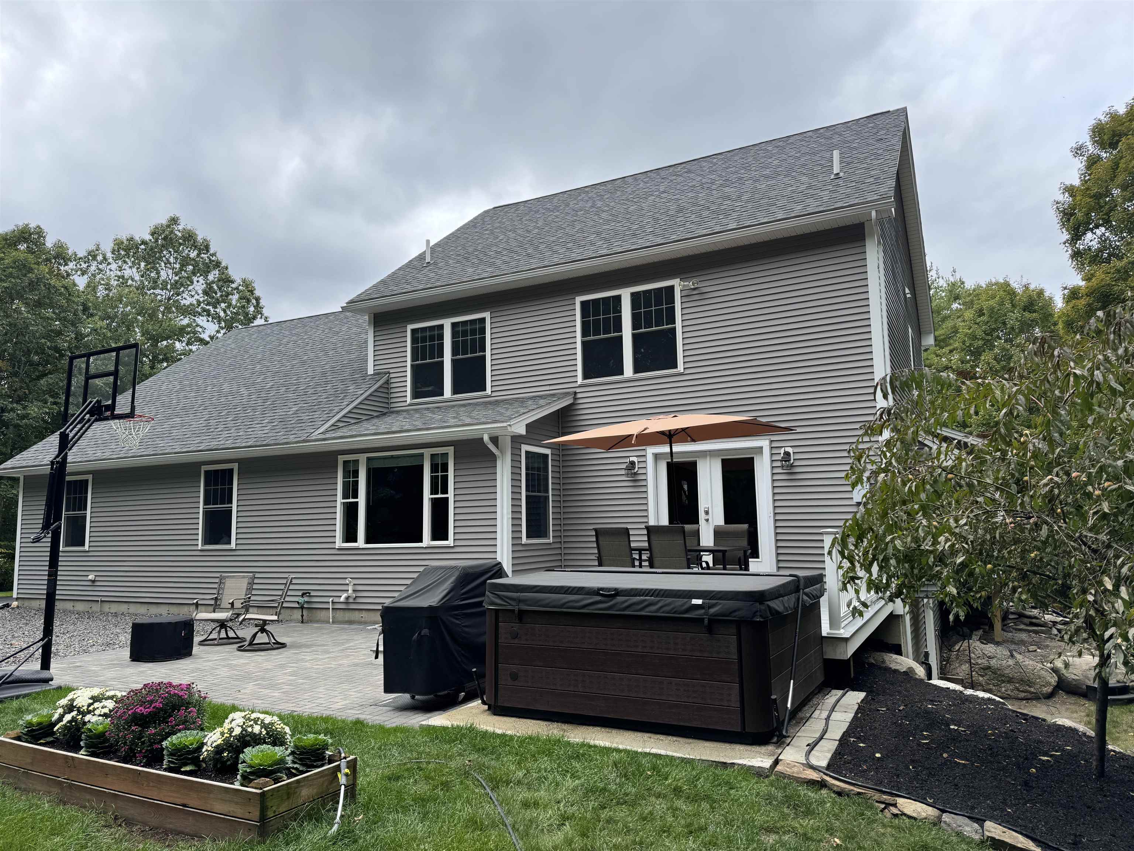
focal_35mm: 24
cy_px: 426
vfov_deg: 56.8
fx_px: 786
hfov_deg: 71.6
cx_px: 567
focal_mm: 6.76
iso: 80
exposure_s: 1/651
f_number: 1.78
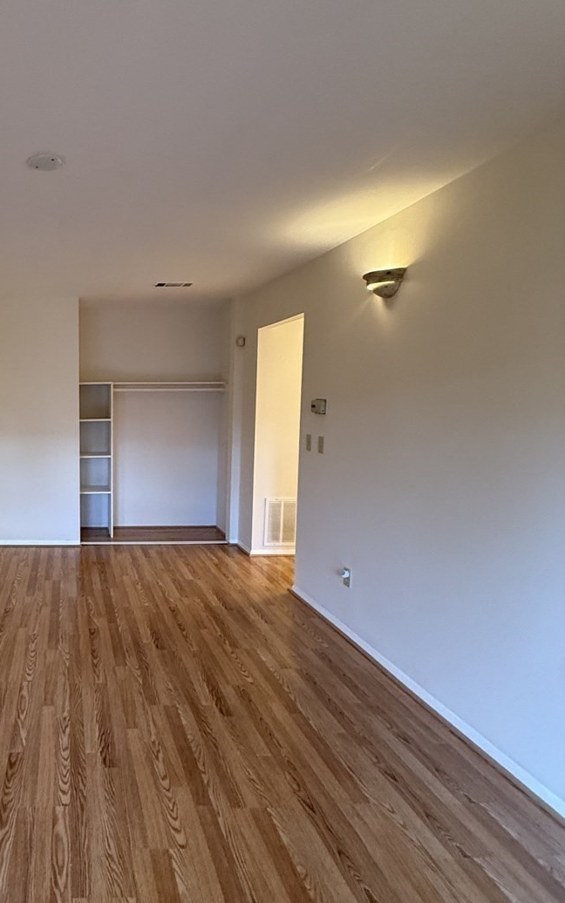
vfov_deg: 79.6
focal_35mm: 22
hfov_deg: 49.6
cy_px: 458
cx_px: 67
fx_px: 542
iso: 250
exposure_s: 1/60
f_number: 2.2
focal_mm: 2.22
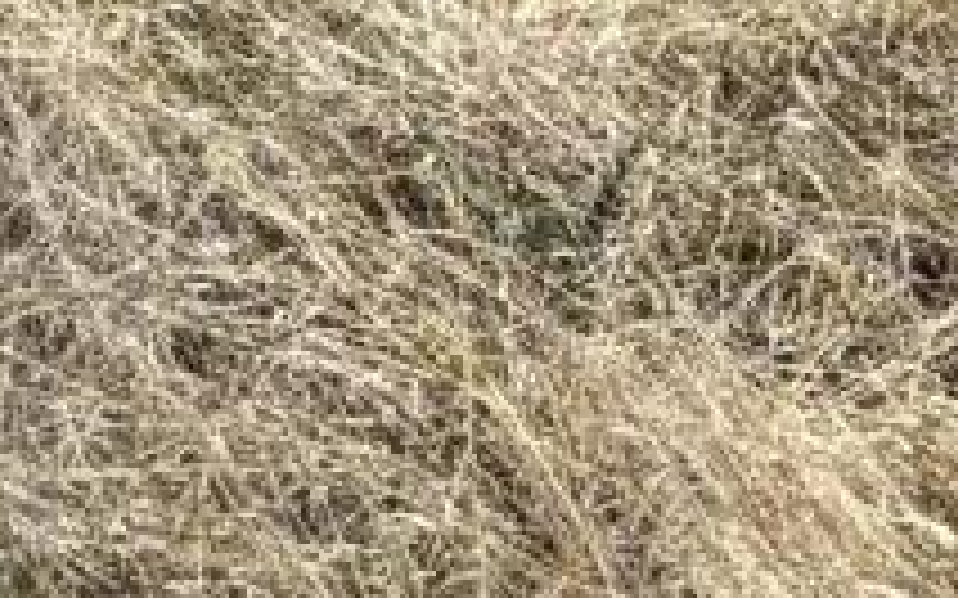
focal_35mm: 259
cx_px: 1849
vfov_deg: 4.0
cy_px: -3296
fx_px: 6760
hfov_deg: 7.8
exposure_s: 1/4255
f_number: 1.6
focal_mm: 5.96
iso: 50
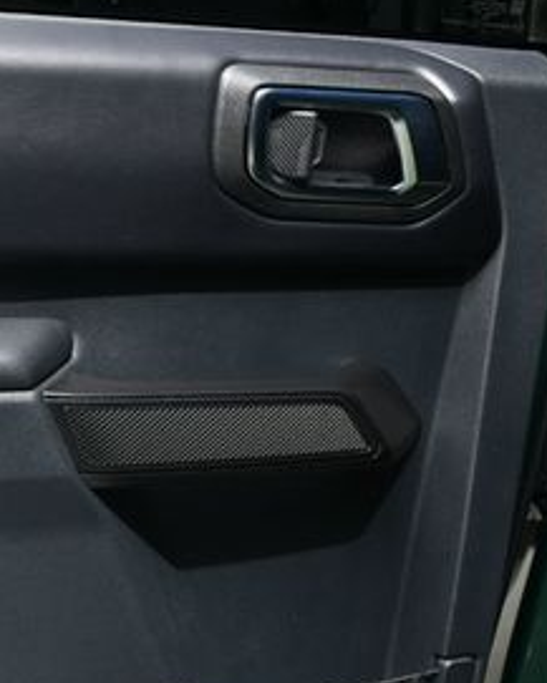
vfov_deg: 25.8
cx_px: 38
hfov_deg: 20.5
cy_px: 484
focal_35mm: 73
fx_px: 1476
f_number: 6.3
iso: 100
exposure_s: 1/160
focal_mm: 22
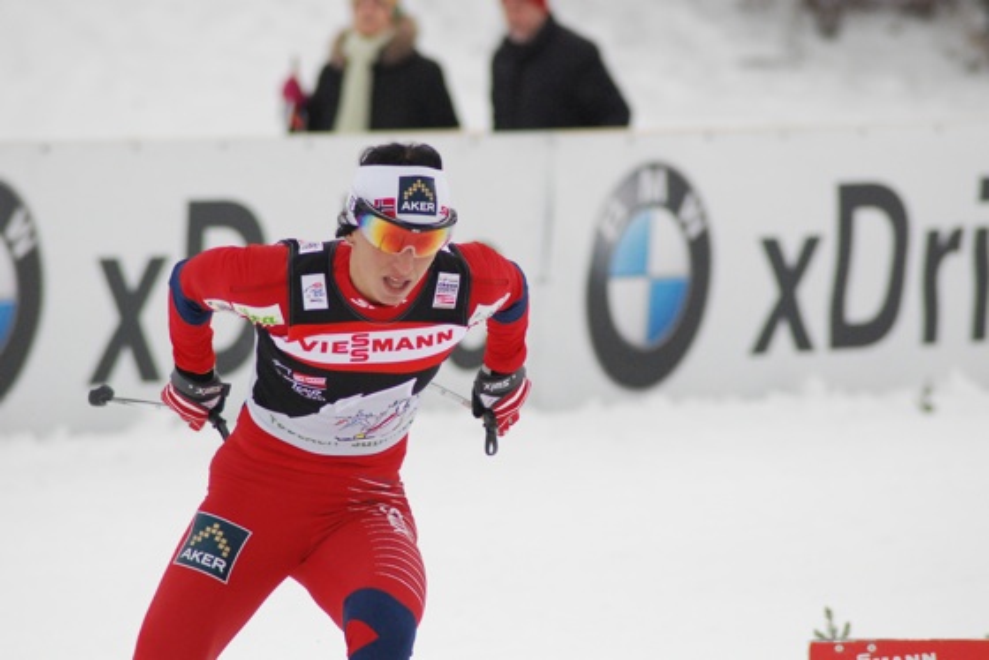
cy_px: 330
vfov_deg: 3.1
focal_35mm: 450
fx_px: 12368
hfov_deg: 4.6
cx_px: 494
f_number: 7.1
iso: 1600
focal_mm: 300
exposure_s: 1/2000
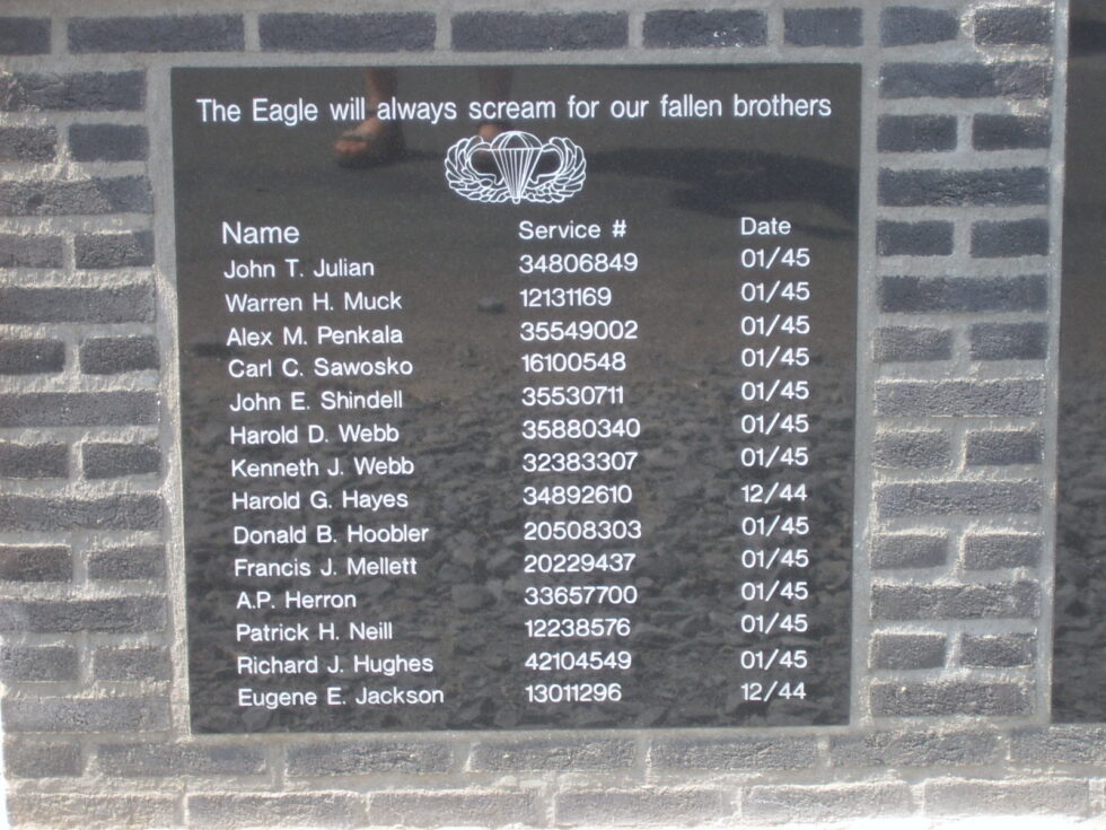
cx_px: 553
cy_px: 415
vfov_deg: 14.1
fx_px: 3355
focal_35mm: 105
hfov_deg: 18.7
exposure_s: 1/125
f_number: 4.8
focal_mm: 17.4
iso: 50
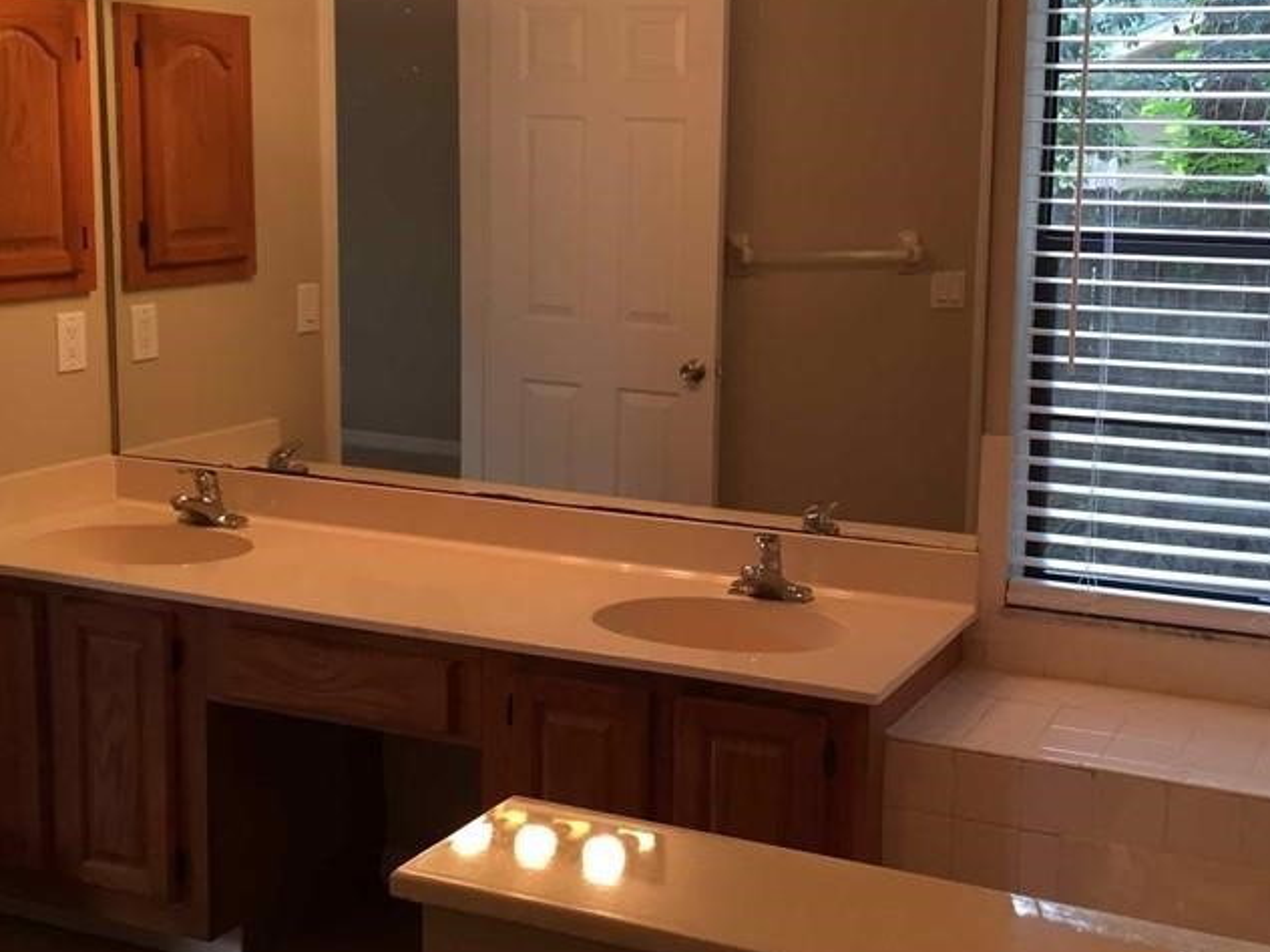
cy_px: 404
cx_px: 770
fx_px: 1724
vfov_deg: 30.8
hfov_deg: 40.2
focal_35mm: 47
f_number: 2.2
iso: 64
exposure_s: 1/30
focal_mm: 4.15
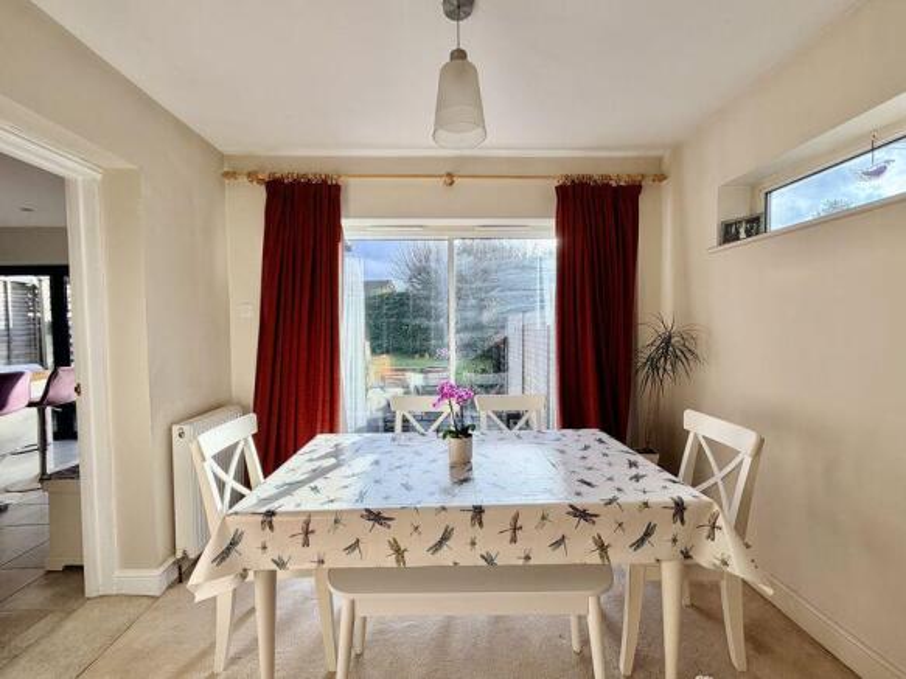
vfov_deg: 85.7
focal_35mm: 14
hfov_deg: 102.1
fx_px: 366
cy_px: 340
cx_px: 453
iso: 40
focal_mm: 2.22
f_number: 2.2
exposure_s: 1/201
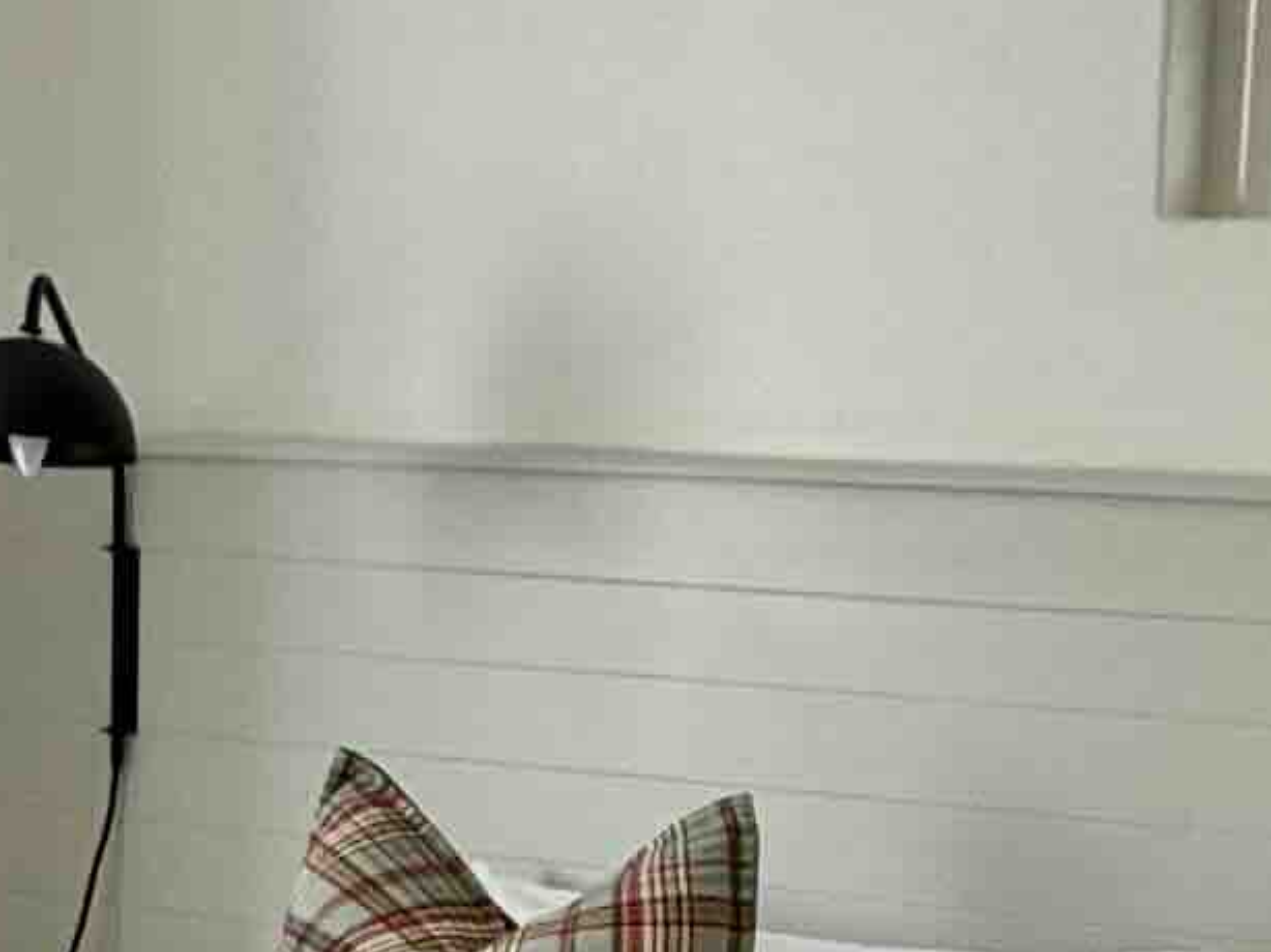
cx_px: 704
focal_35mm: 92
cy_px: 1254
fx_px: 3377
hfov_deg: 21.3
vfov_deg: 15.3
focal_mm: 2.22
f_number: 2.2
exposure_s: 1/99
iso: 80
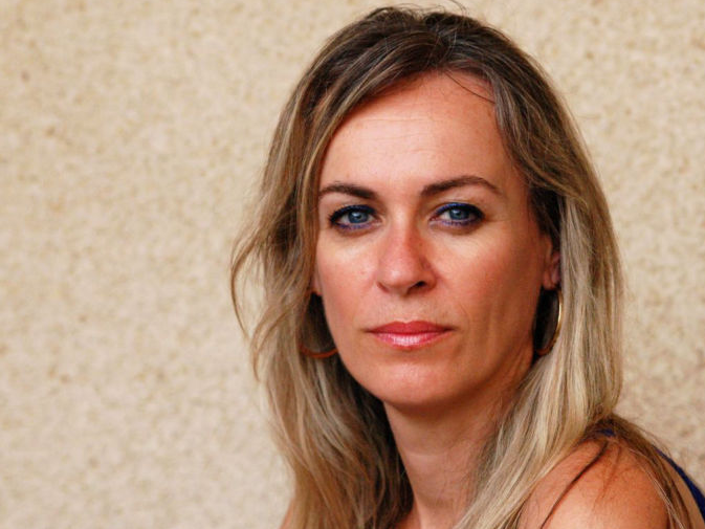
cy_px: 267
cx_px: 413
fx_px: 3015
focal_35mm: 148
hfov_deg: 13.3
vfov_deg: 10.0
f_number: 5.6
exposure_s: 1/500
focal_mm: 86
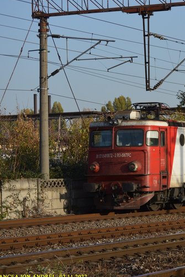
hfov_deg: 10.3
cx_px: 203
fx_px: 1015
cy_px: 134
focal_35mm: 132
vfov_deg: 15.5
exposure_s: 1/1600
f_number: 5.6
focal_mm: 55
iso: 400
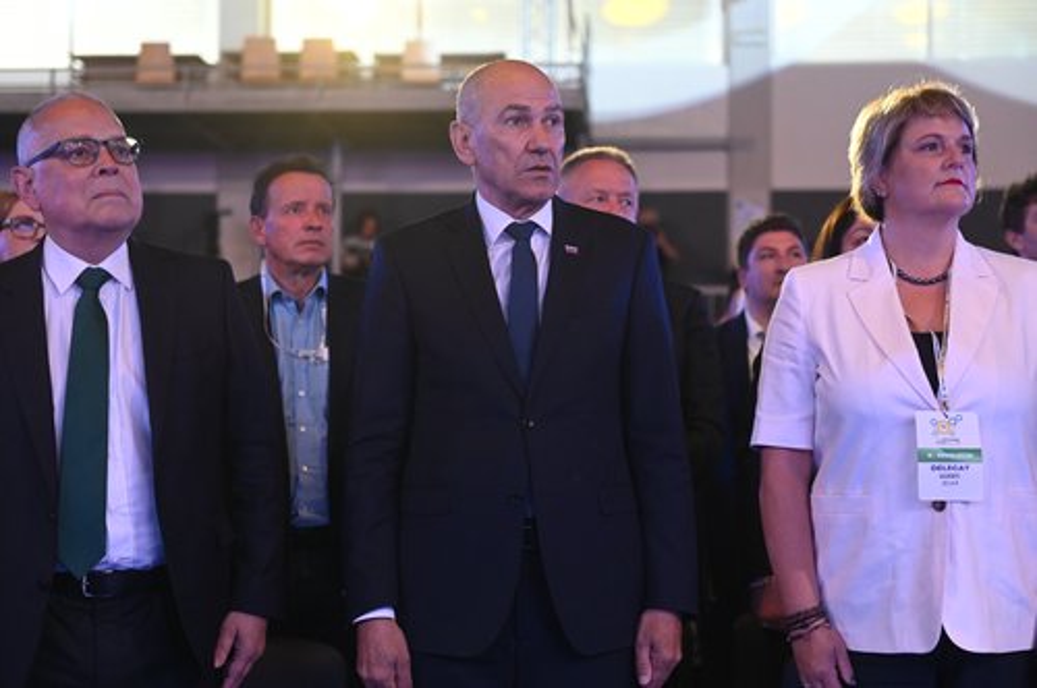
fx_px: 2014
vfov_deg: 19.4
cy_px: 344
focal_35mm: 70
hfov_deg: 28.9
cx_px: 518
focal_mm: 70
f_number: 3.5
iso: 3200
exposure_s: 1/160
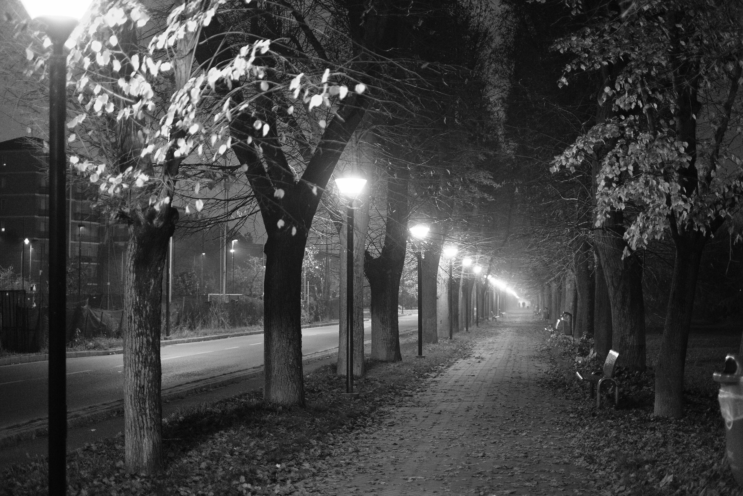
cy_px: 248
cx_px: 372
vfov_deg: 25.5
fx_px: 1094
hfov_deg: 37.5
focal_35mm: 53
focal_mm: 35
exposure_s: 1/52
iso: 2500
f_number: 1.4
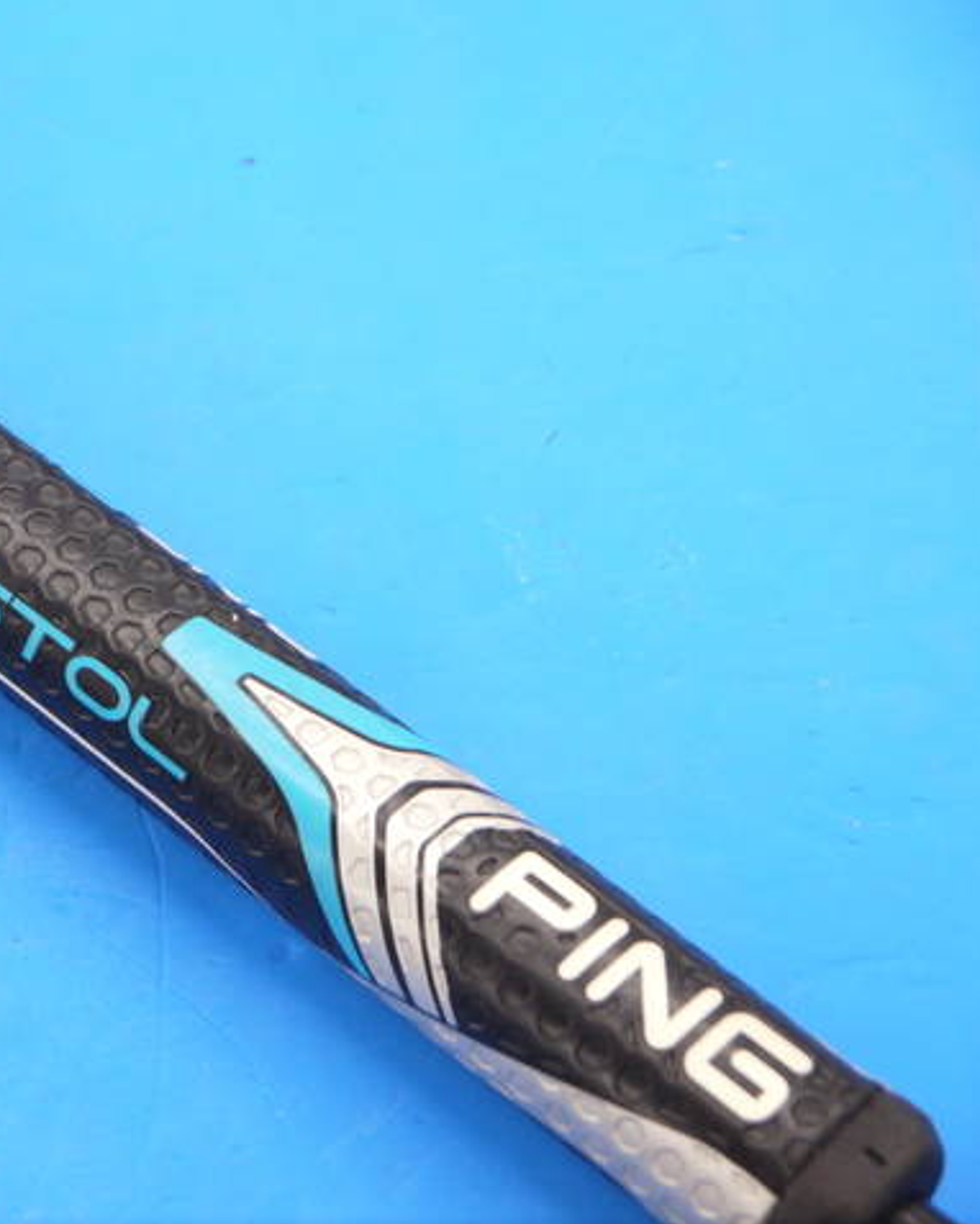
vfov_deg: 17.5
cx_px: 172
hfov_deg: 13.9
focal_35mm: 110
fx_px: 3986
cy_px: 611
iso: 640
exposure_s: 1/80
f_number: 5.6
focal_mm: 42
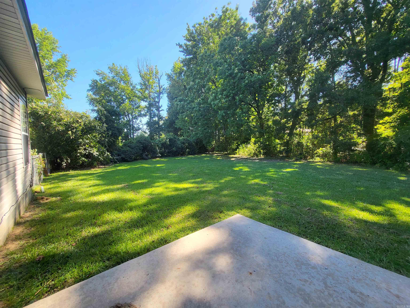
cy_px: 154
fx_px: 154
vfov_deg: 89.9
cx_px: 205
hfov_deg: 106.2
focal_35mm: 13
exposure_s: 1/229
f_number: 2.2
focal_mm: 1.74
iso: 32
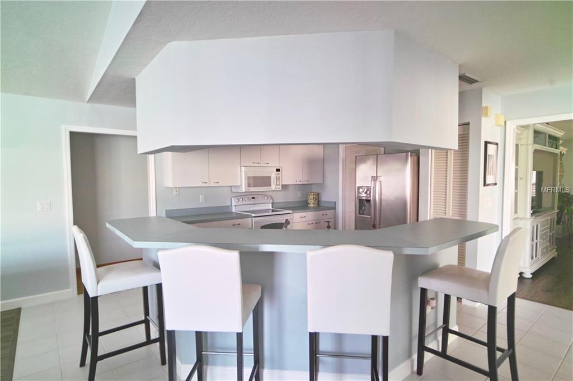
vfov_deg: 67.3
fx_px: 286
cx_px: 286
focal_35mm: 18
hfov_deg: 90.0
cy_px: 190
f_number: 4.5
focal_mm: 12
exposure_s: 1/60
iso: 800
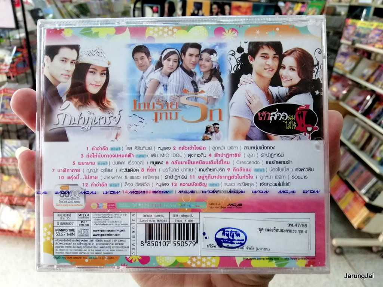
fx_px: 288
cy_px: 144
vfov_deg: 53.1
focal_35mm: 26
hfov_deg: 67.3
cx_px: 192
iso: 250
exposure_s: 1/33.3
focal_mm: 3.81
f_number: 2.2
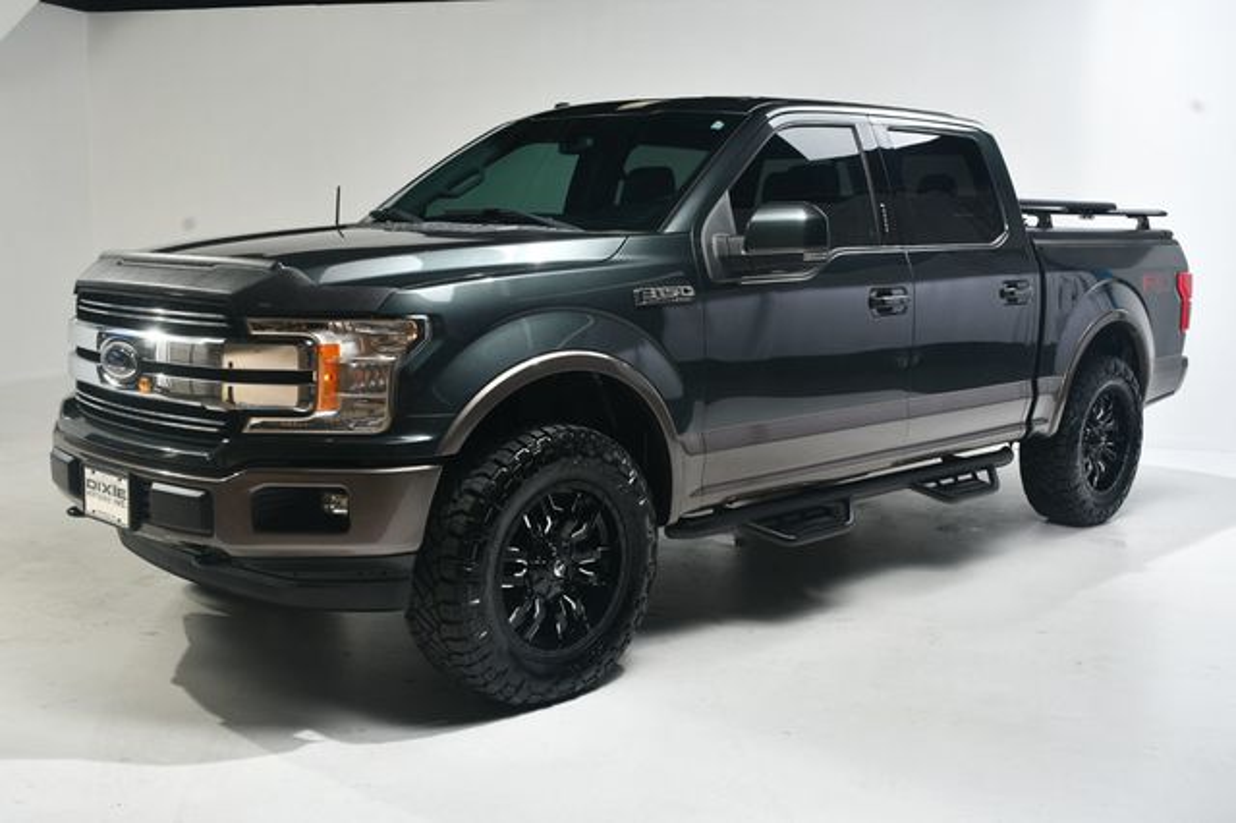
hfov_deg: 49.6
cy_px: 412
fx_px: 1338
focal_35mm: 39
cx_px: 618
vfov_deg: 34.2
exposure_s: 1/160
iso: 100
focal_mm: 26
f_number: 11
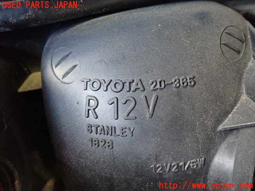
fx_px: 265
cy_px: 96
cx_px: 128
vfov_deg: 39.7
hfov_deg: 51.4
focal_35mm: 36
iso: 800
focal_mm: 6.37
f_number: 2.5
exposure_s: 1/30
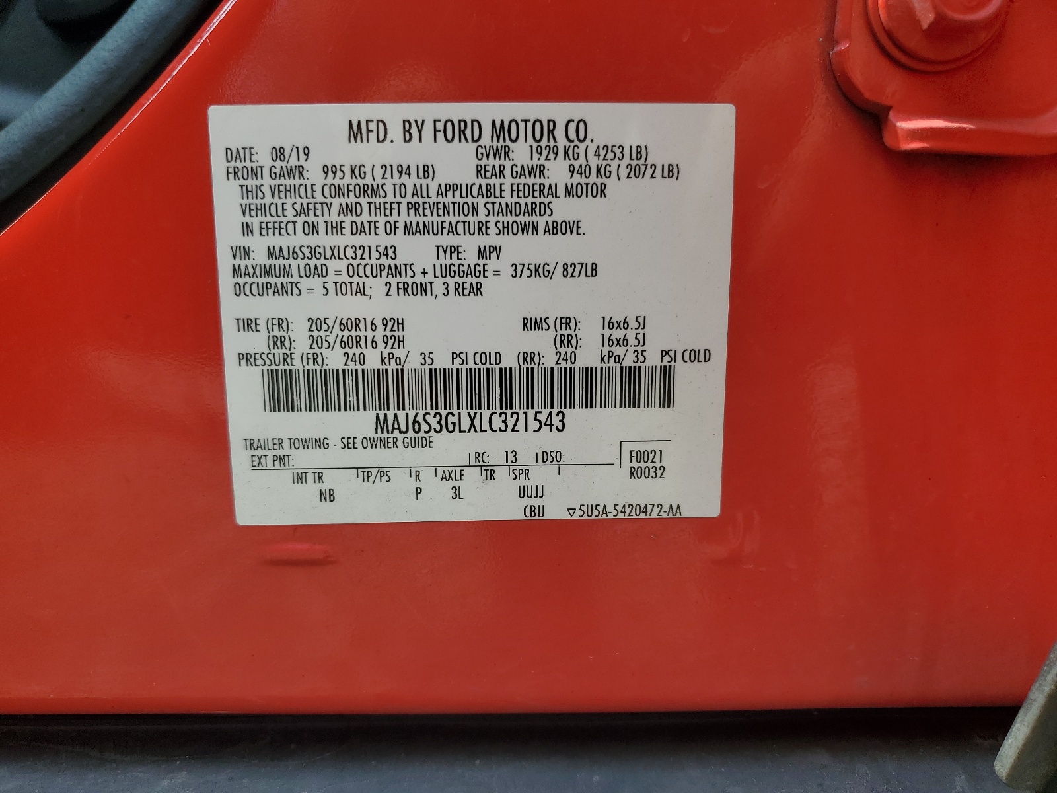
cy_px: 396
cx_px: 528
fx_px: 794
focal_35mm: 26
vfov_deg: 53.1
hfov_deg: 67.3
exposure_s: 1/1429
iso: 50
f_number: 1.5
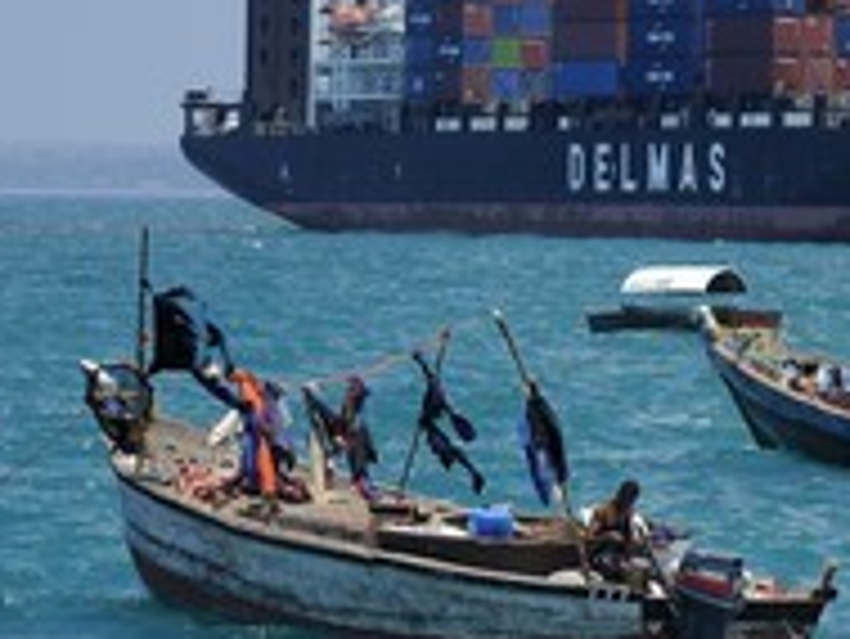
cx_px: 877
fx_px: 7863
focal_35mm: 320
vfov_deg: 4.6
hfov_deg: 6.2
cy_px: 86
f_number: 8
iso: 200
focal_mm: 150
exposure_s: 1/400
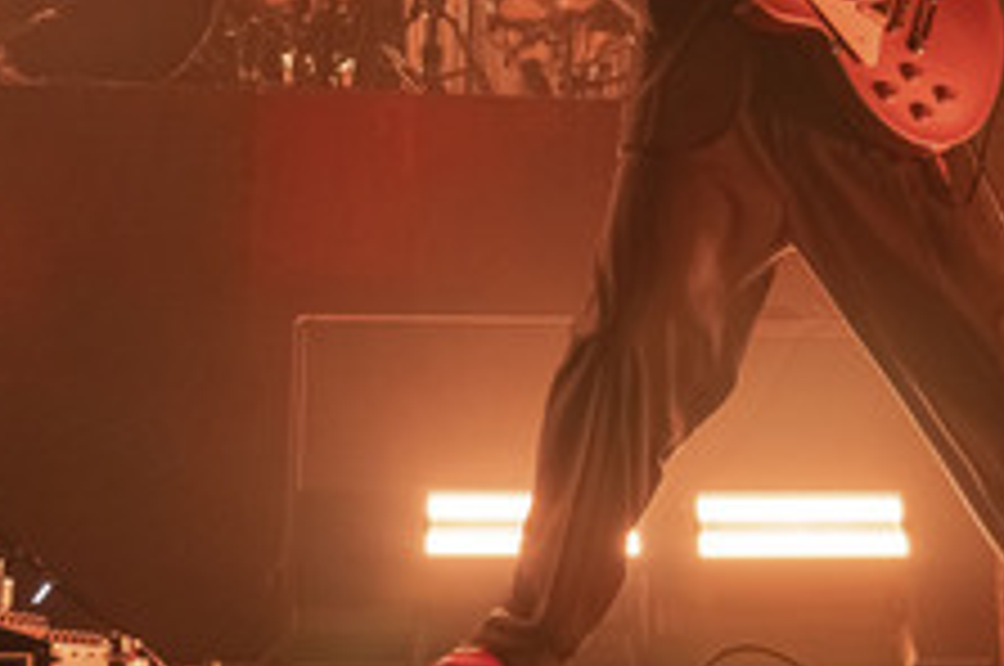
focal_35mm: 93
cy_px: 86
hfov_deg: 21.6
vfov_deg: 14.5
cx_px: 840
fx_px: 2590
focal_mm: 46
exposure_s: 1/320
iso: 2500
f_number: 4
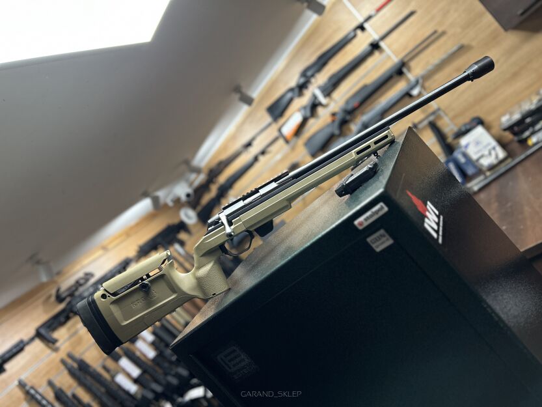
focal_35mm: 26
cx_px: 271
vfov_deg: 53.1
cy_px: 204
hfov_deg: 67.3
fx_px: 407
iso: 100
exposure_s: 1/100
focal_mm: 5.7
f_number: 1.5
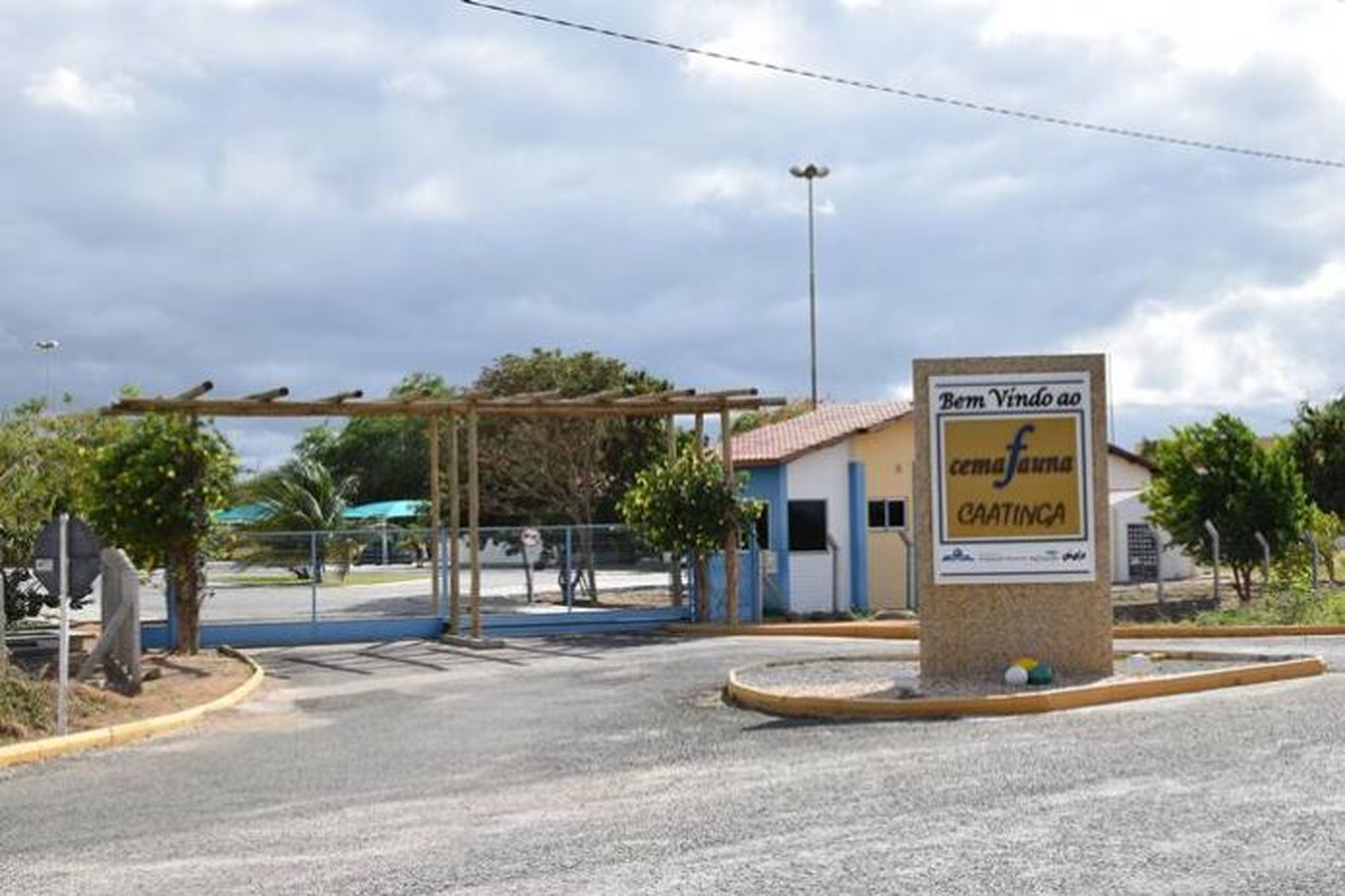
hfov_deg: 37.9
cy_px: 448
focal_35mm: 52
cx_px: 672
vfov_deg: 25.8
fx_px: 1961
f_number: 10
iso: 200
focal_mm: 35
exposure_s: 1/400
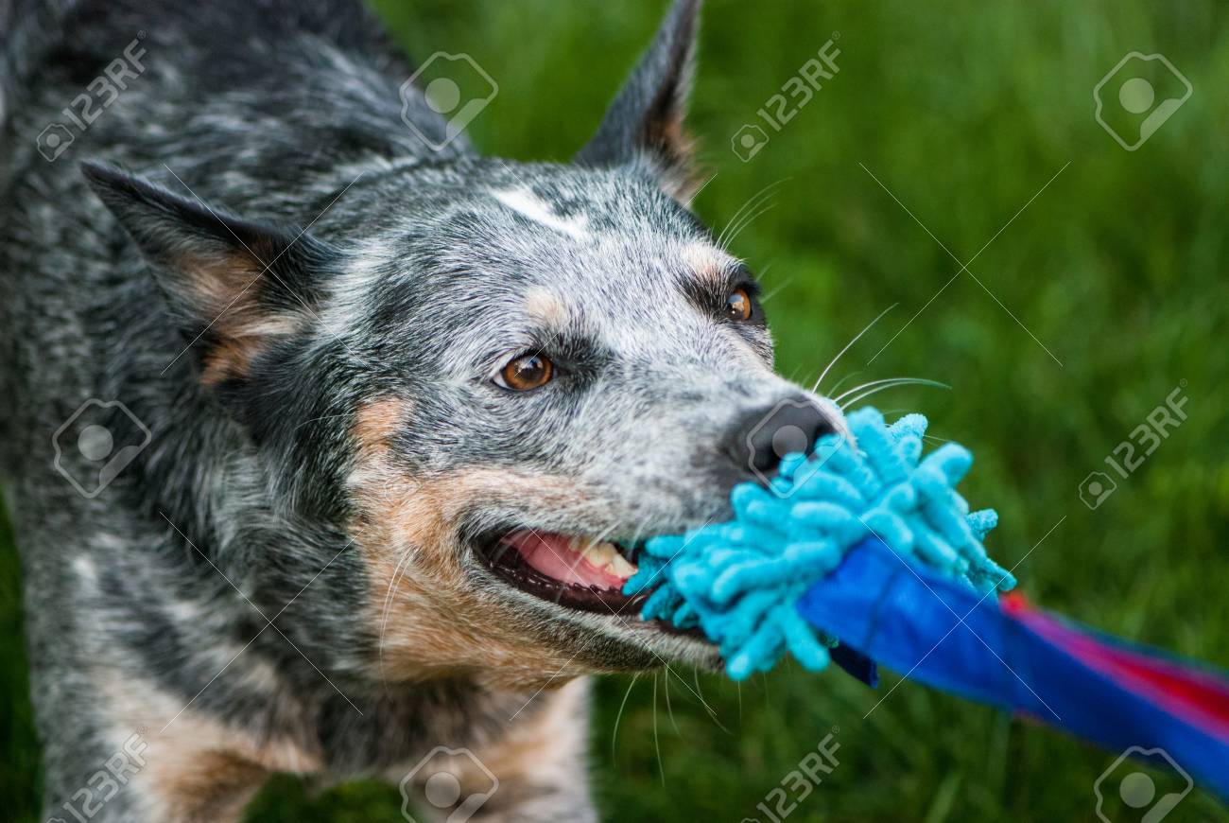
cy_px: 412
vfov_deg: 8.7
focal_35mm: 158
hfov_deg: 13.0
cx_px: 614
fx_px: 5383
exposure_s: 1/640
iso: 500
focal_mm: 105
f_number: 3
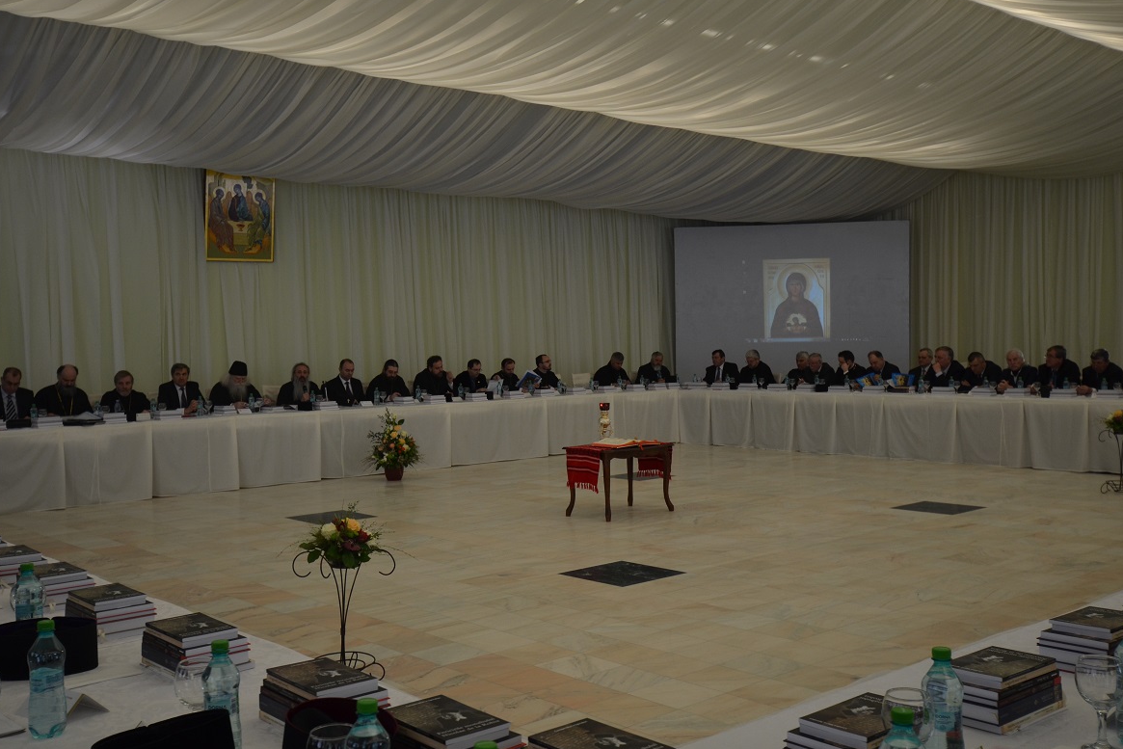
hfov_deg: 51.9
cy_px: 370
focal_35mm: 37
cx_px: 549
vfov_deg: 36.0
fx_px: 1154
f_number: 4.5
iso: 400
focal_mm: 24
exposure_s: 1/60
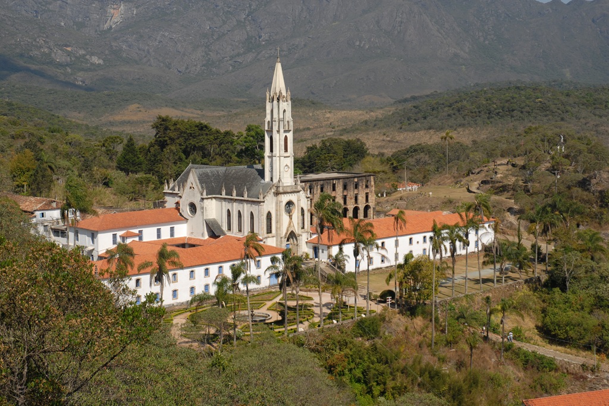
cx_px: 304
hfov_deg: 29.3
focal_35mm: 69
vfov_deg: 19.7
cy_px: 203
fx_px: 1167
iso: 100
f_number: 8
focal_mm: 46
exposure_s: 1/250
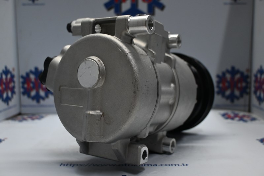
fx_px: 275
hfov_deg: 51.3
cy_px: 88
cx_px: 132
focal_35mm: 38
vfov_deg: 35.5
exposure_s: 1/125
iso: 800
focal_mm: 25
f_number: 4.2
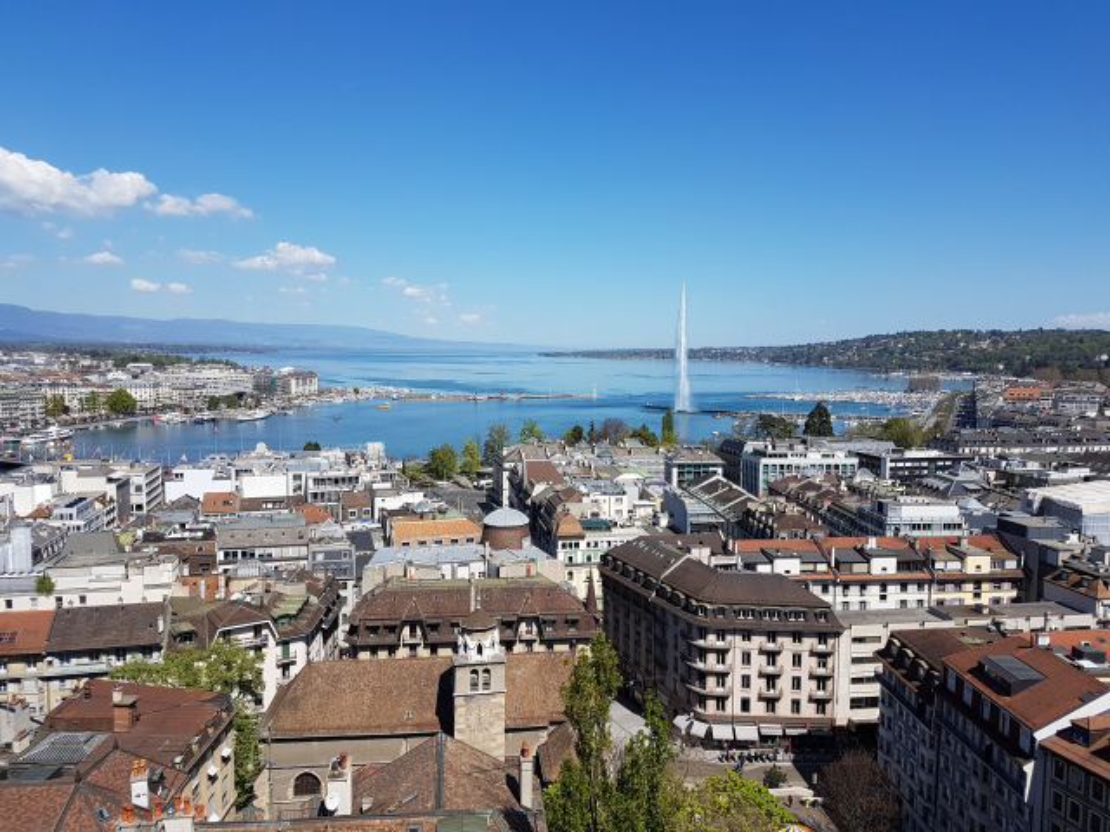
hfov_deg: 67.3
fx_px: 834
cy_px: 416
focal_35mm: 26
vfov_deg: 53.1
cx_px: 555
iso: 40
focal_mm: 4.2
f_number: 1.7
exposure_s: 1/2688
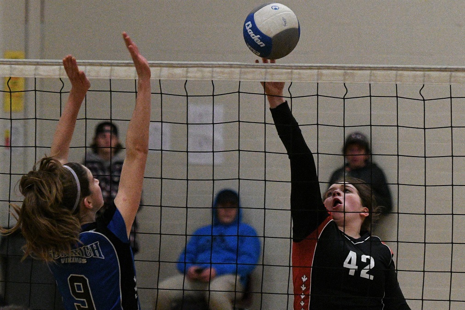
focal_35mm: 174
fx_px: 2247
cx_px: 232
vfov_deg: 7.9
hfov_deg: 11.8
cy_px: 155
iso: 7200
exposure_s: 1/1000
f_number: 3.5
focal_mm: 116
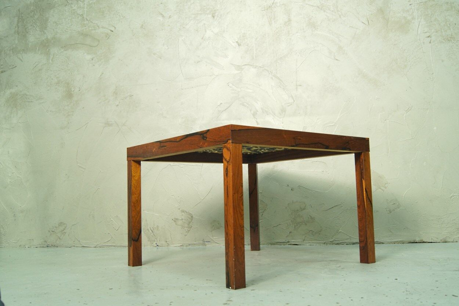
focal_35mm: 36
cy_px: 153
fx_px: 459
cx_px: 230
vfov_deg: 36.8
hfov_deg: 53.2
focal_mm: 24
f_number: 7.1
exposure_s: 1/10
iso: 400
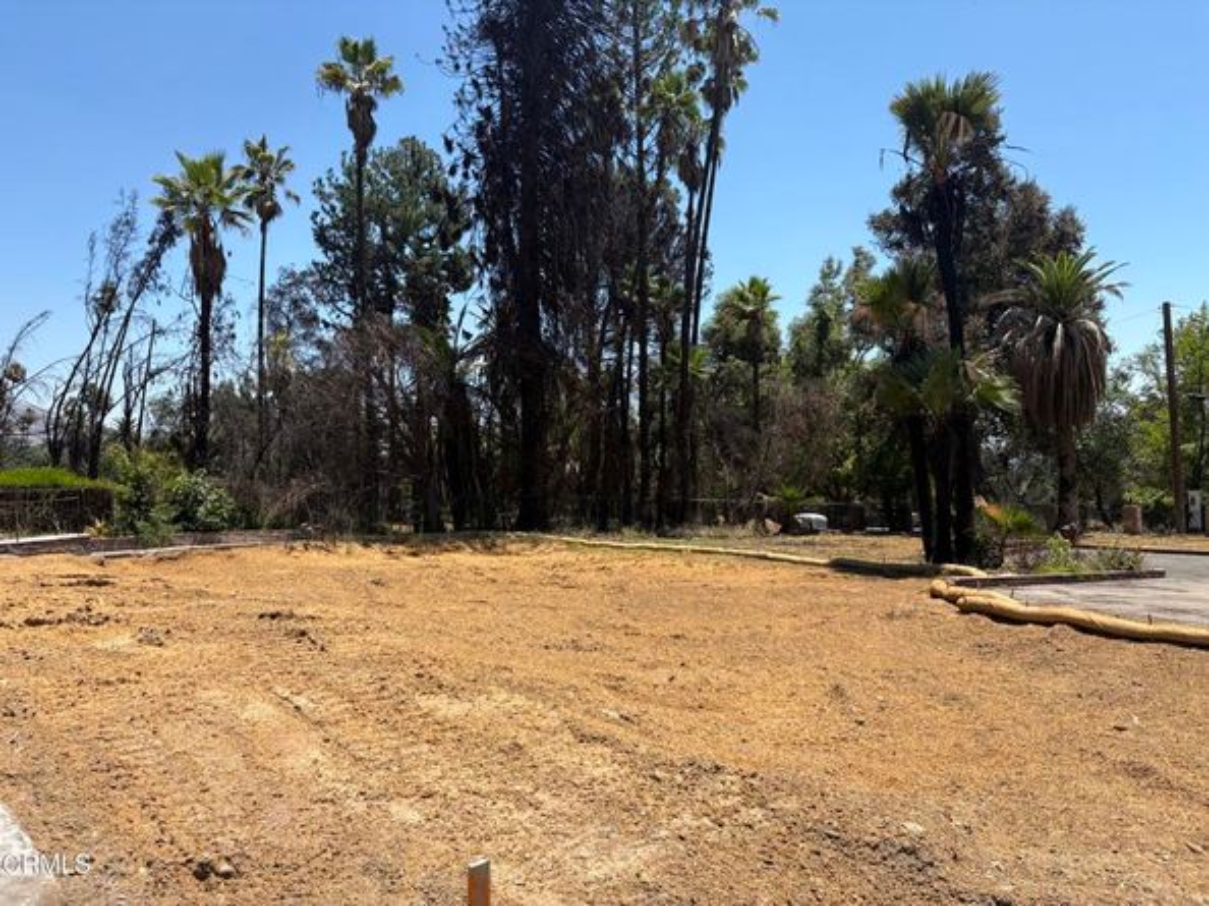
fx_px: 908
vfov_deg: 53.0
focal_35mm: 26
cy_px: 453
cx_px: 604
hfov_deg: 67.3
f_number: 1.6
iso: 50
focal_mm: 5.96
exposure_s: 1/2451
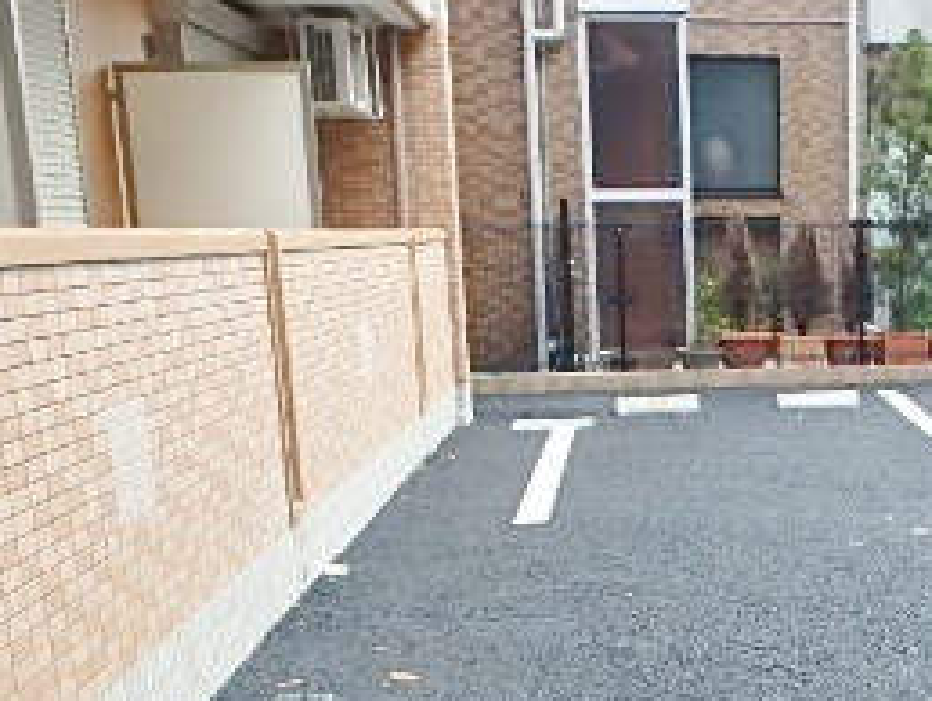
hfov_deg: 35.0
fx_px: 1401
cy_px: 603
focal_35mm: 52
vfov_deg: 27.3
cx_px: 806
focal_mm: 3.7
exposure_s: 1/250
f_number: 3.5
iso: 320
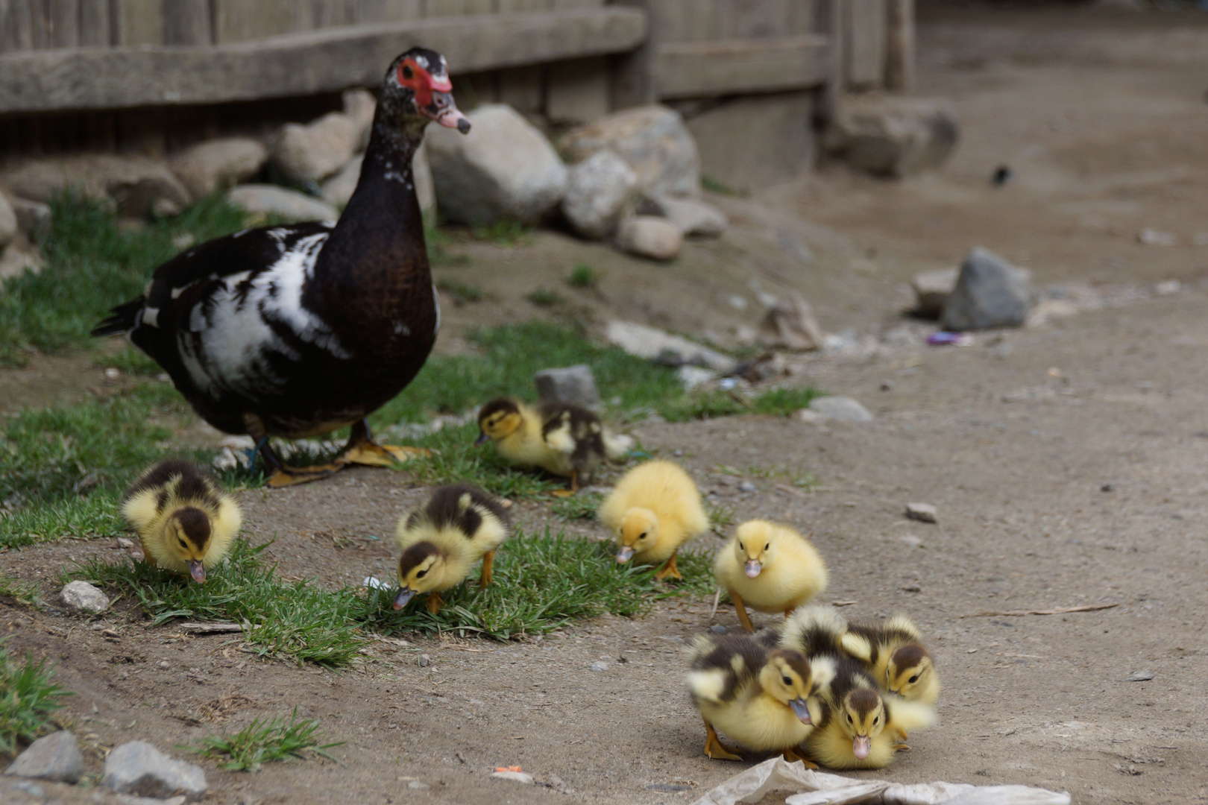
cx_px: 604
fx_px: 4530
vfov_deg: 10.2
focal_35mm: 135
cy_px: 402
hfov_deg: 15.2
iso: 100
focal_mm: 90
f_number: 6.3
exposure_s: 1/200
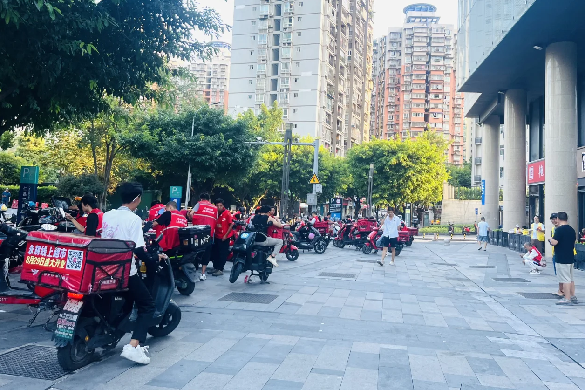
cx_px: 303
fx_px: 504
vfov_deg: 42.2
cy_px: 160
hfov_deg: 60.3
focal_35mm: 31
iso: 50
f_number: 1.6
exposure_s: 1/121
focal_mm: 5.1
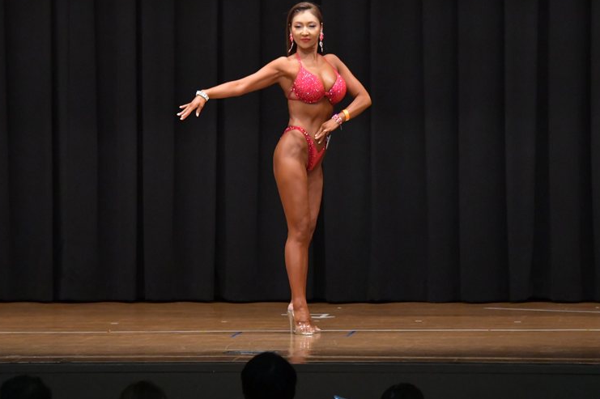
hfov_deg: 9.1
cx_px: 303
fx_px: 3781
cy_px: 197
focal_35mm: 227
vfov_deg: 6.0
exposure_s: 1/400
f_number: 5.6
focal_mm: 145
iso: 6400
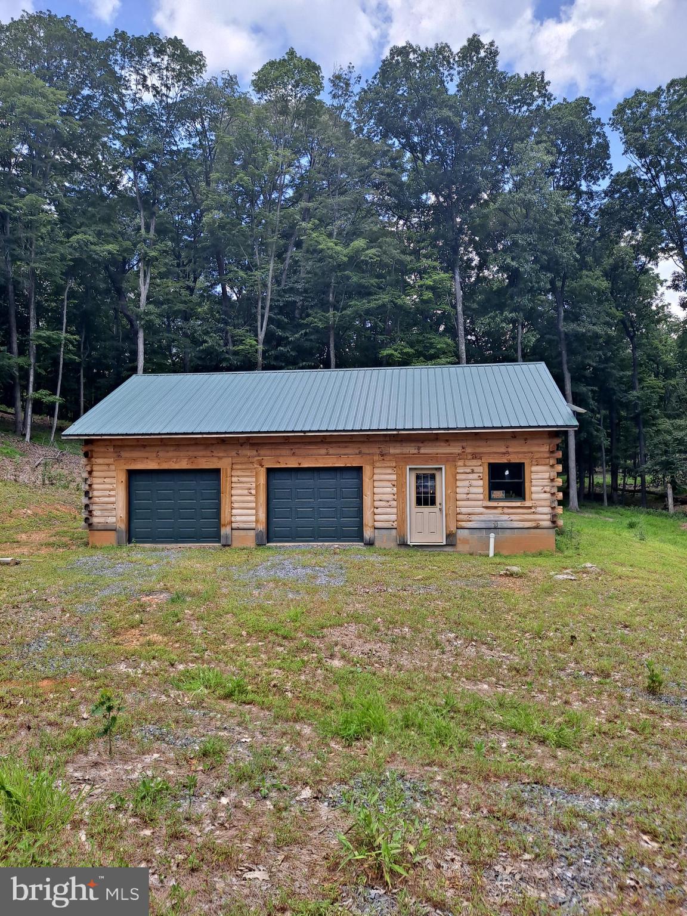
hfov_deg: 54.9
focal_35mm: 25
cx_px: 344
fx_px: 662
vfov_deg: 69.4
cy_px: 458
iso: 32
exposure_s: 1/722
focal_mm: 4.6
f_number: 2
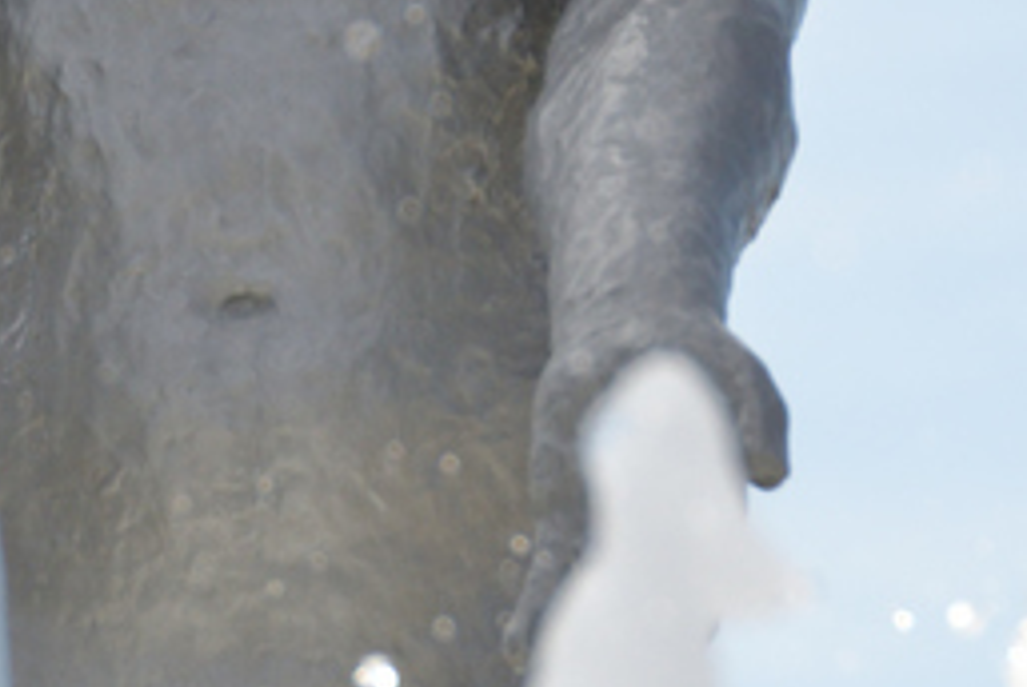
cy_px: 44
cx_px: 390
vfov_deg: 2.6
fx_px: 15108
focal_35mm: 529
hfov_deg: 3.9
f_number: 5.6
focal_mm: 130
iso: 640
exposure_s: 1/2500
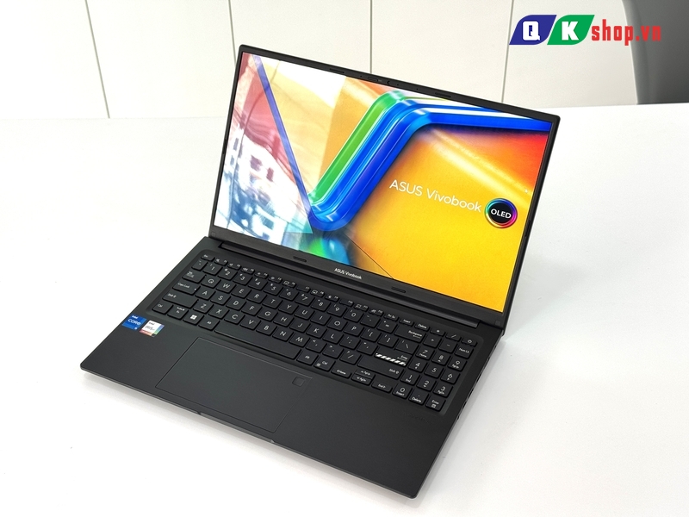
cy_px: 258
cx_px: 344
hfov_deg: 39.7
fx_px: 955
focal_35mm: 48
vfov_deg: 30.3
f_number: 1.78
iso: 64
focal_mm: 6.76
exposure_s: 1/224
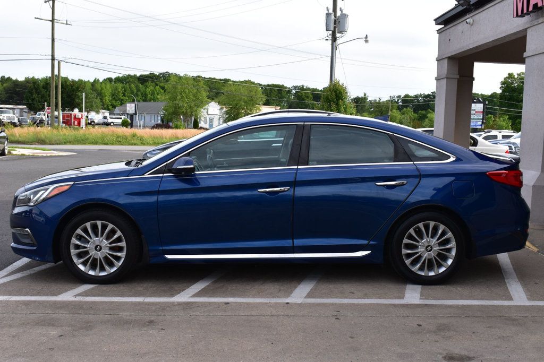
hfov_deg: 46.4
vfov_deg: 31.9
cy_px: 181
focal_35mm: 42
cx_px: 272
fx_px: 634
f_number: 11
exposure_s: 1/320
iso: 400
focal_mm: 28
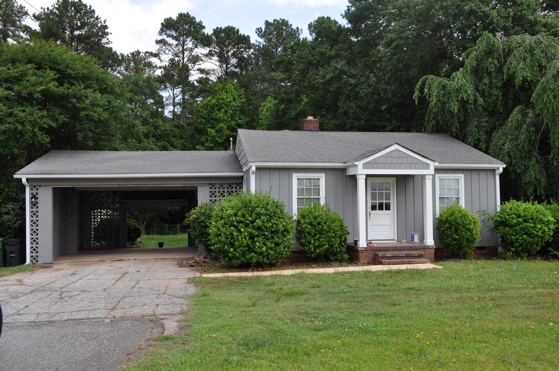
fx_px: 465
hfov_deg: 62.0
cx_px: 280
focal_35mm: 30
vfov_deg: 43.5
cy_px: 186
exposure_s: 1/250
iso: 200
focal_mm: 20
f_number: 8
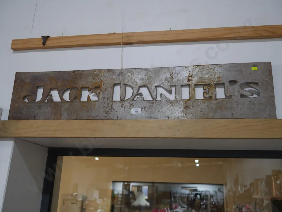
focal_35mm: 34
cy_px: 106
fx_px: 277
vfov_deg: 41.8
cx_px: 141
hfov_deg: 53.9
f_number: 4
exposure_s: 1/60
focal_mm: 17
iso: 640
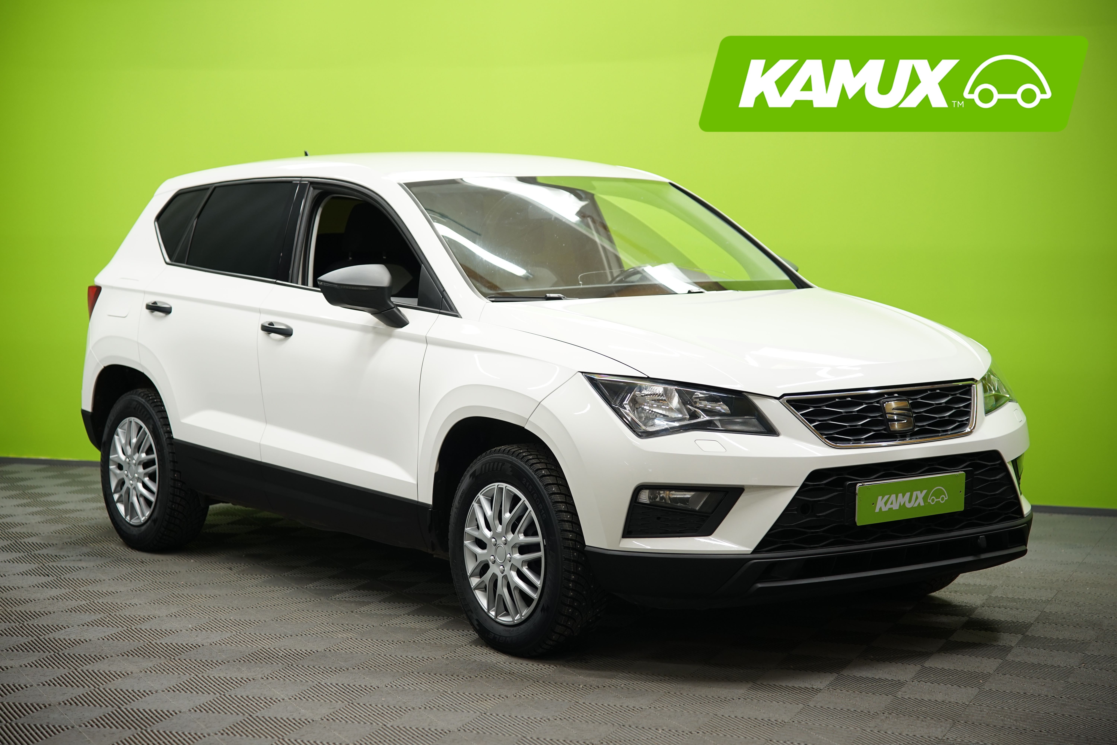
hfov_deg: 28.8
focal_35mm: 70
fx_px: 2172
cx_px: 558
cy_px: 372
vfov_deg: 19.5
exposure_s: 1/50
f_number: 2.8
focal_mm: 70
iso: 500
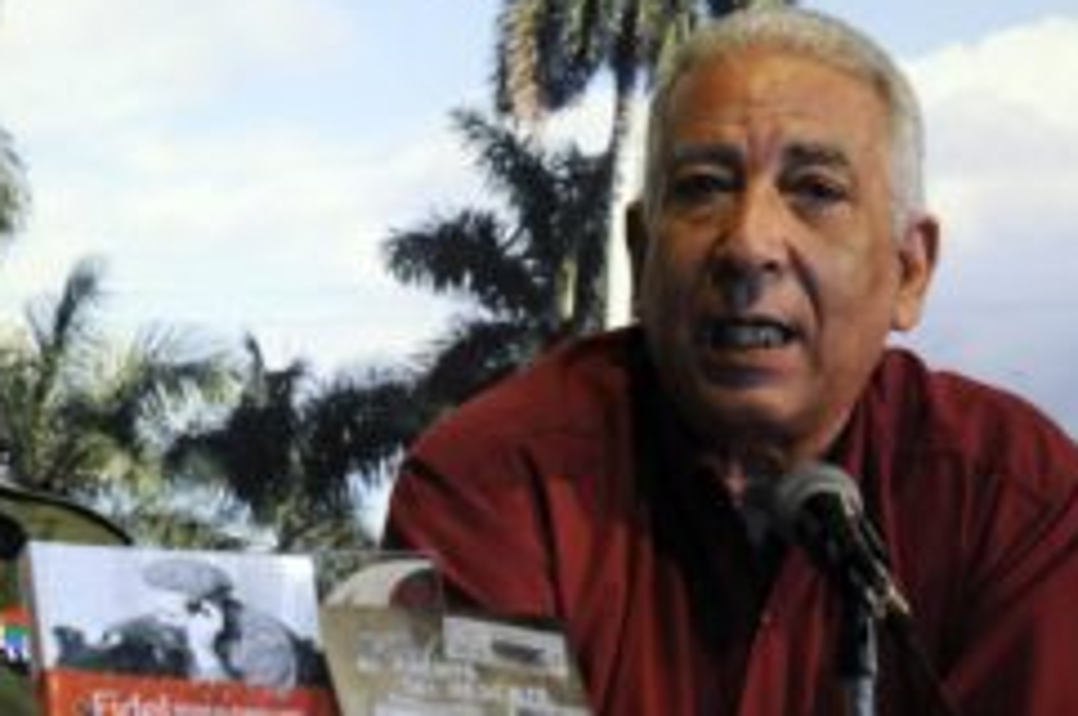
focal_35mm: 178
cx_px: 300
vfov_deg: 7.7
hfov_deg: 11.5
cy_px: 510
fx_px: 5323
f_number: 4.5
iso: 1250
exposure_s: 1/50
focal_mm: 70
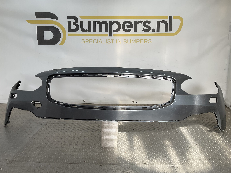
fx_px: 194
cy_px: 86
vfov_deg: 48.2
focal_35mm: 29
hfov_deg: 61.7
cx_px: 116
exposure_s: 1/432
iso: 16
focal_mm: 3
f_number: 1.8
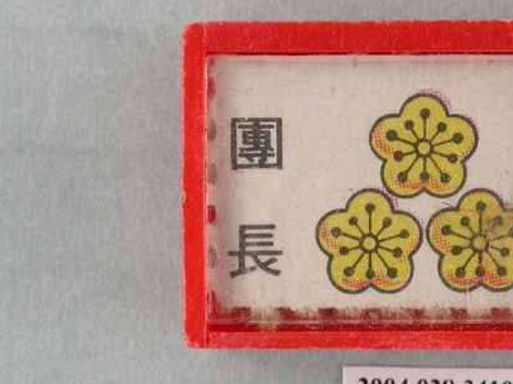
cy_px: 219
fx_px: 3362
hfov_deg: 8.7
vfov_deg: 6.5
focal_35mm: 227
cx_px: 399
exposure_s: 1/30
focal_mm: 29.9
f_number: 6.2
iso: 200
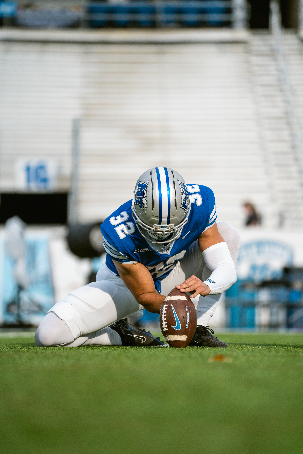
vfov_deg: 10.3
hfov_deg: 6.9
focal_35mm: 200
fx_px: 2525
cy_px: 227
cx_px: 152
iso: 400
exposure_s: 1/2000
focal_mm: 200
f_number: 2.8
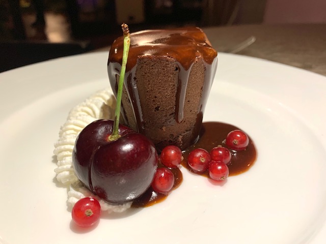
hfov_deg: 67.3
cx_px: 163
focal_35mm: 26
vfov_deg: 53.1
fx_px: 245
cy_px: 122
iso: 200
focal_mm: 4.25
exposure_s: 1/60
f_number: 1.8
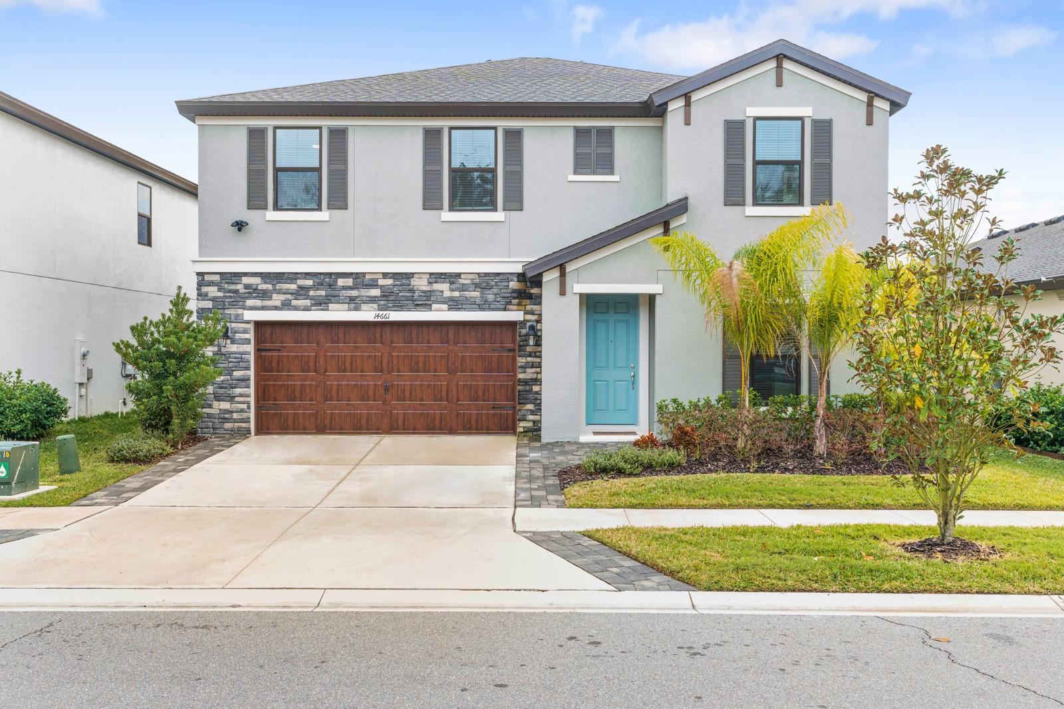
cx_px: 532
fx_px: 1034
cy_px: 354
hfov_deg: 54.4
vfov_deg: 37.9
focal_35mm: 35
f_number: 8
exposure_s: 1/4
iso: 250
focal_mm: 35
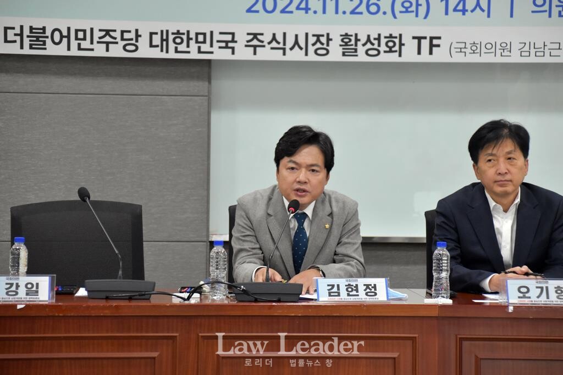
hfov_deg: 13.7
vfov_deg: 9.2
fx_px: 2346
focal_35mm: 150
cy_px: 188
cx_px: 282
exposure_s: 1/125
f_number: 6.3
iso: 3200
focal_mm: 100
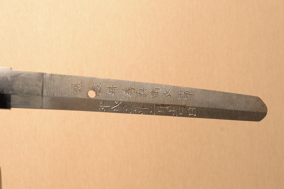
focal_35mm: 72
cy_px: 94
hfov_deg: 28.1
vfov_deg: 18.9
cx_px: 142
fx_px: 568
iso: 400
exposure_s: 1/2
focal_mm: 48
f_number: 11
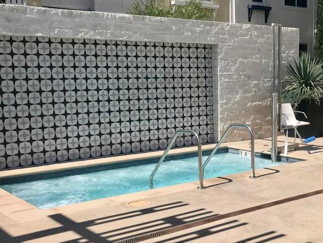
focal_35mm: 52
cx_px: 247
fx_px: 486
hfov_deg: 35.9
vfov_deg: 28.0
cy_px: 148
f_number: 1.8
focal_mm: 3.99
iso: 20
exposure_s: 1/4000
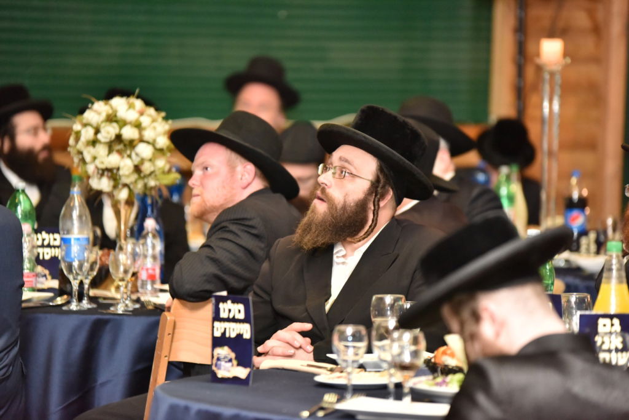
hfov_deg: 11.7
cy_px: 210
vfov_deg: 7.8
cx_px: 314
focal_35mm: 175
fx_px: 3058
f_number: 2.8
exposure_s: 1/125
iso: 2500
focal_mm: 175
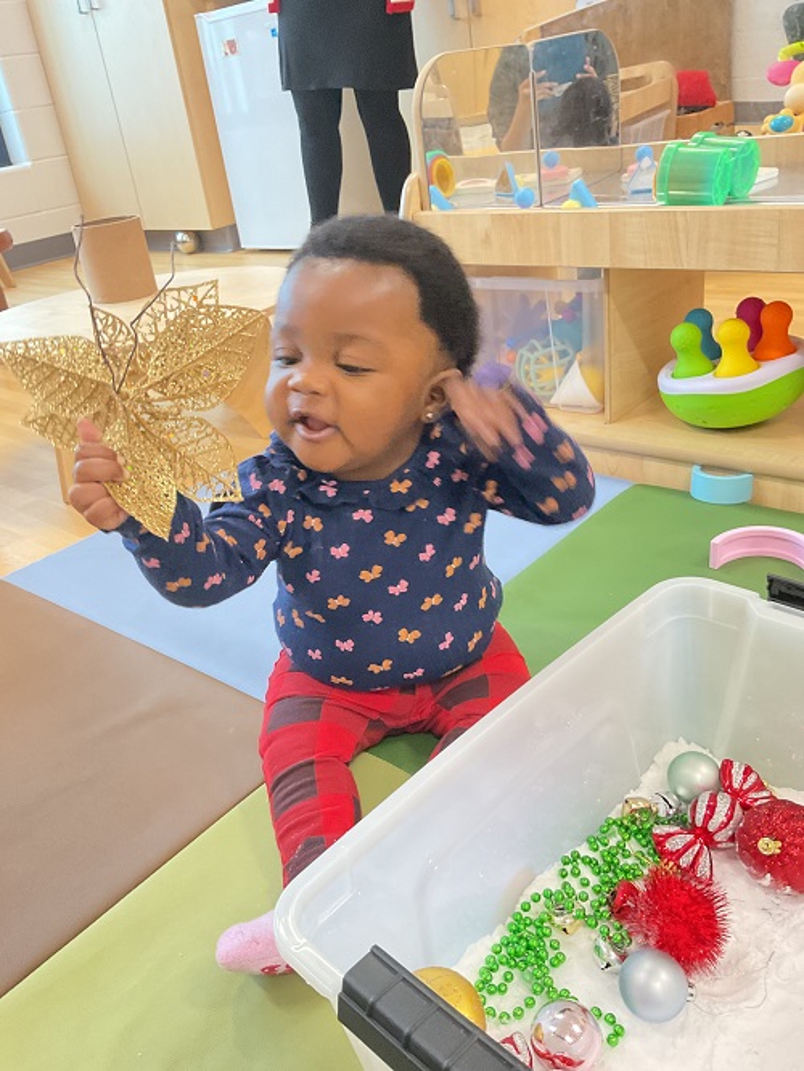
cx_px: 402
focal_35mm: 29
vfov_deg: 61.6
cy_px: 536
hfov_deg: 48.3
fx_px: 898
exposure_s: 1/30
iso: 400
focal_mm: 3
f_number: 1.8
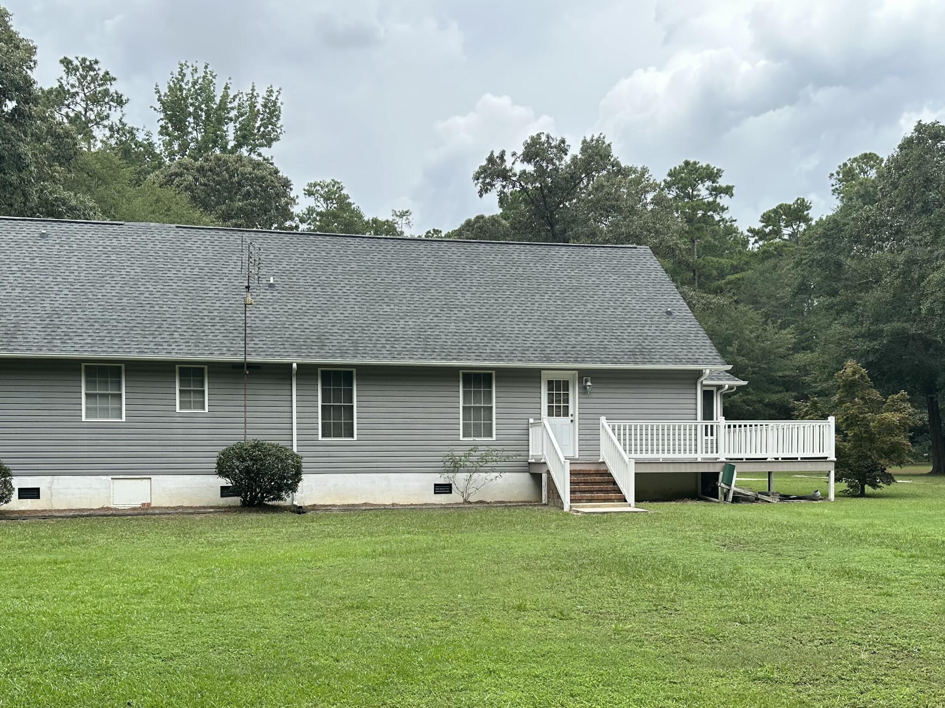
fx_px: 928
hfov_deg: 53.9
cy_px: 474
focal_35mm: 34
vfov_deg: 41.2
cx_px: 445
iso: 80
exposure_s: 1/1212
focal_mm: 6.86
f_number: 1.78
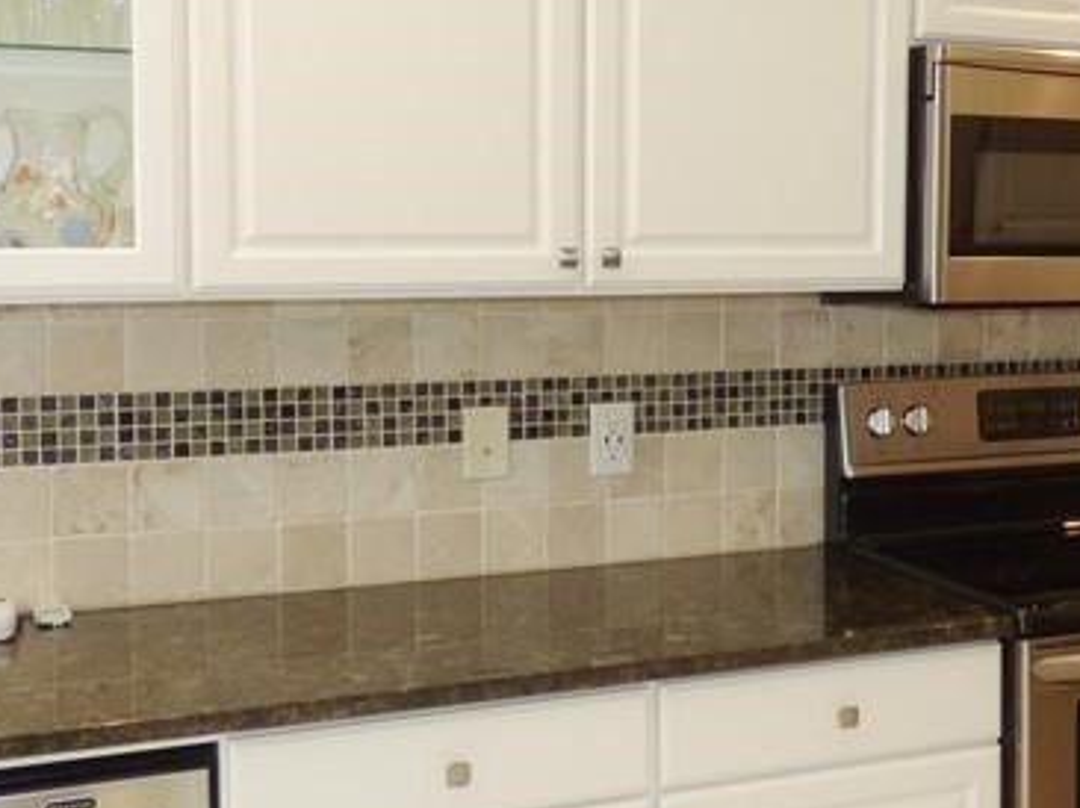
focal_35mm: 56
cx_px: 879
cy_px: 321
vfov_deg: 26.0
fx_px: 1746
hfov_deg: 33.3
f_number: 2.8
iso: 200
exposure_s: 1/60
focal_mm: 3.58
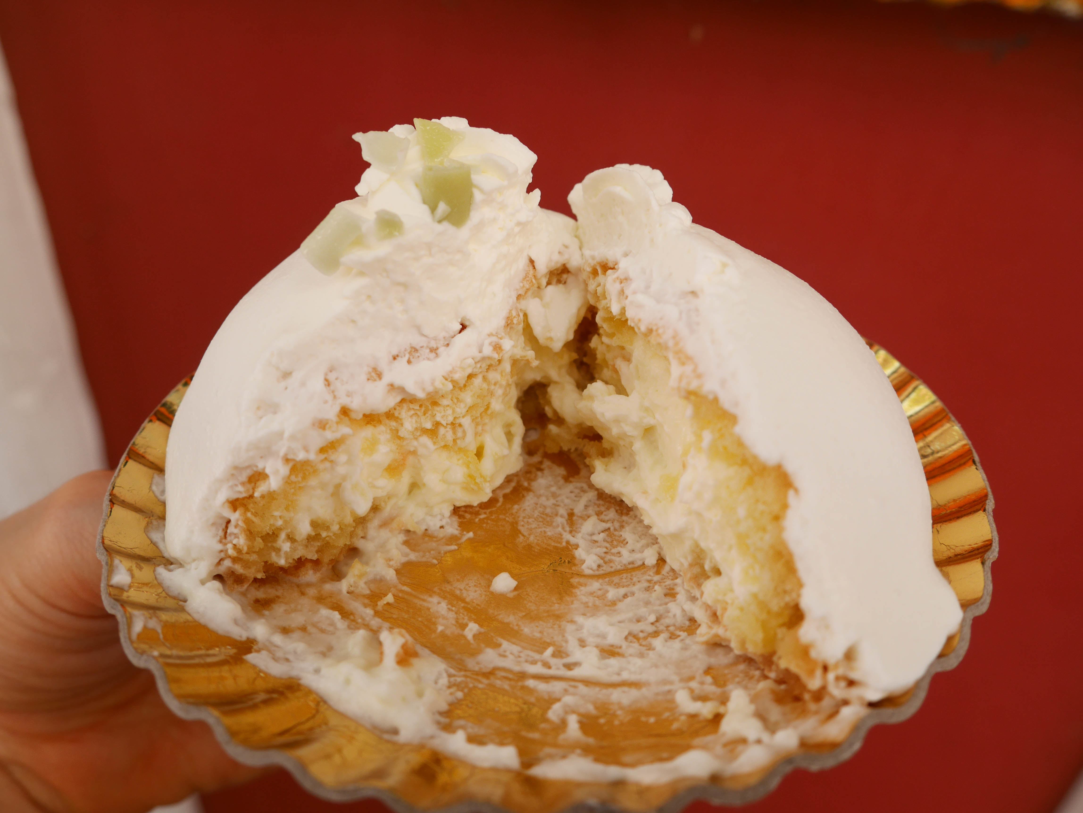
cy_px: 406
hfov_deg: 53.9
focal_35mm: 34
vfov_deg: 41.8
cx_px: 542
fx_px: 1064
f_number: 5
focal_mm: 17
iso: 200
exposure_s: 1/200
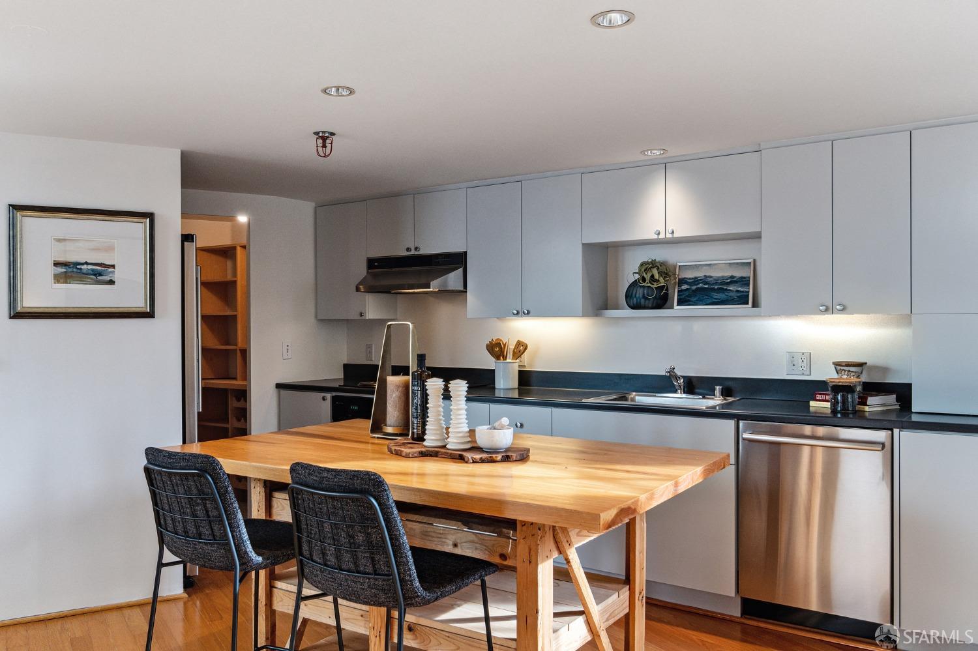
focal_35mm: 30
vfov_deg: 43.6
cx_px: 489
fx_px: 815
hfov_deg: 61.9
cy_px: 326
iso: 400
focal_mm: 30
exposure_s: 1/15
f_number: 16
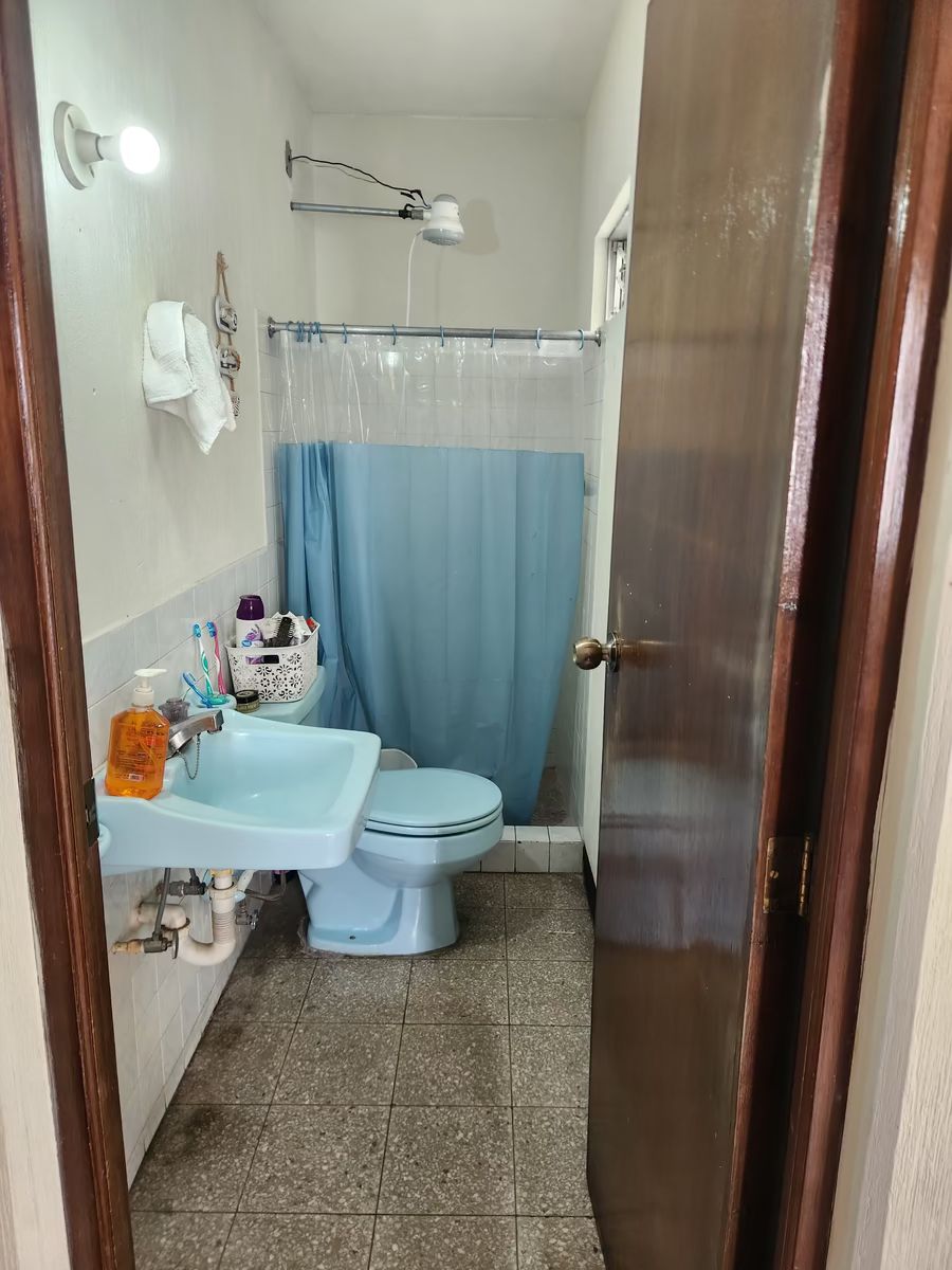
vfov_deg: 73.9
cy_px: 635
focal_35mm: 23
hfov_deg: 58.9
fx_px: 843
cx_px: 476
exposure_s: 1/120
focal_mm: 5.4
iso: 160
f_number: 1.8
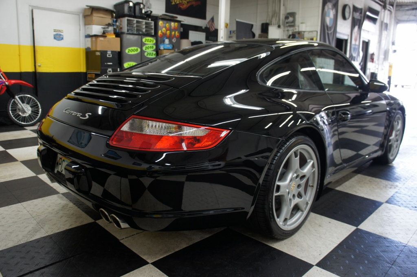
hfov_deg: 67.4
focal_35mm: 27
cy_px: 138
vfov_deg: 47.9
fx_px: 312
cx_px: 208
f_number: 3.5
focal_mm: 18
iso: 250
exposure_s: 1/30
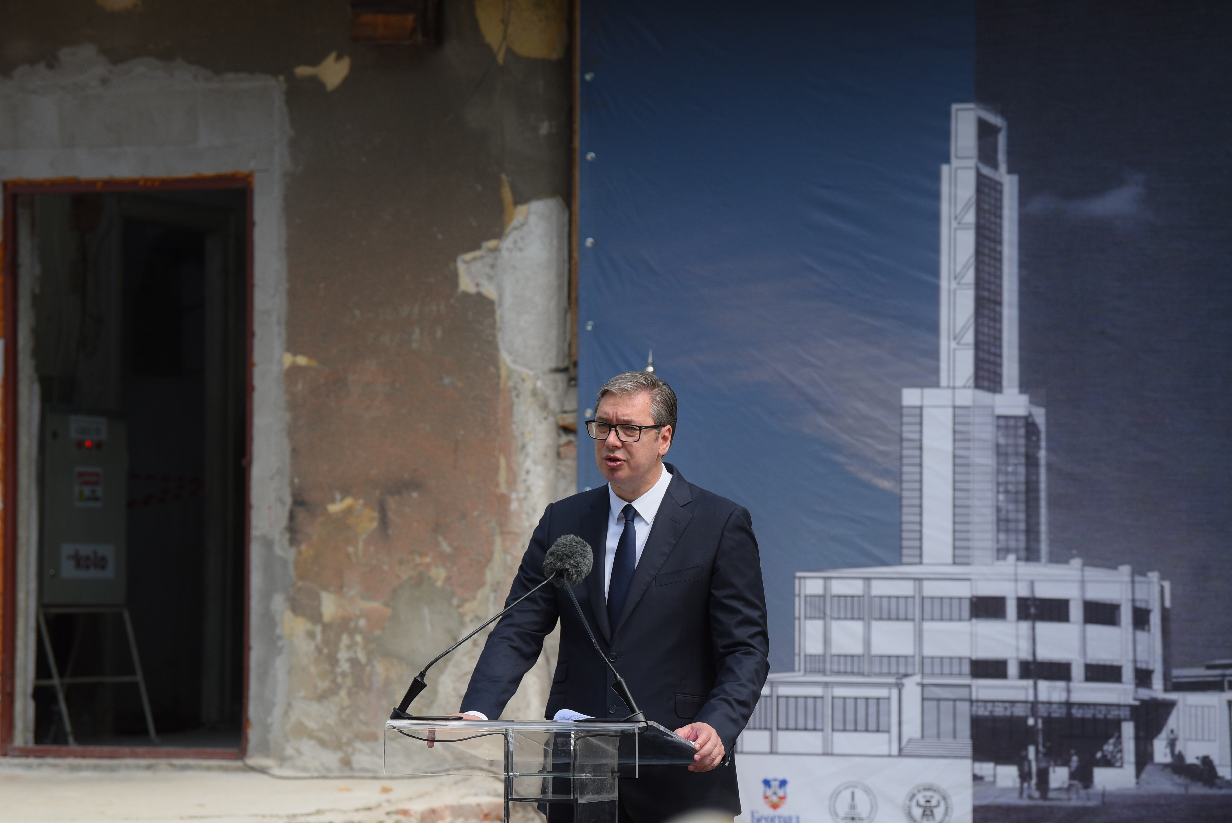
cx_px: 616
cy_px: 412
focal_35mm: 150
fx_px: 5135
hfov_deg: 13.7
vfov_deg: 9.2
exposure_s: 1/500
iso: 200
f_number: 5.6
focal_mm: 150
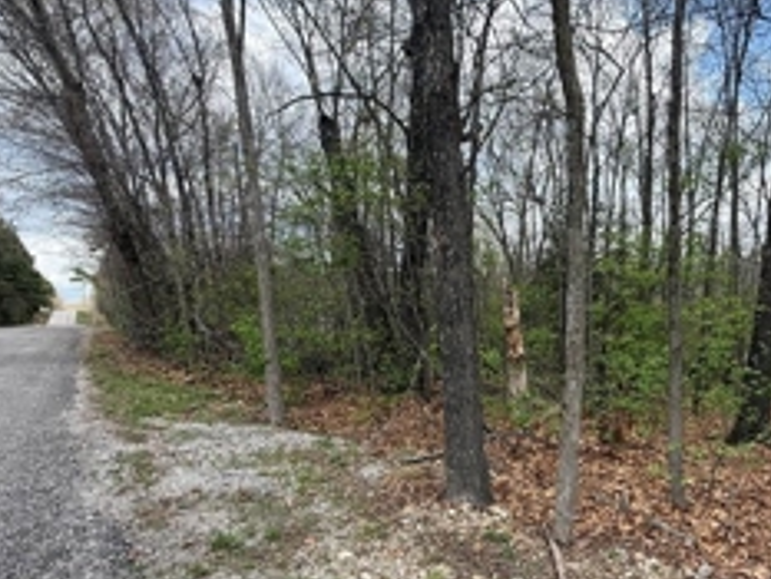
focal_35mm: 24
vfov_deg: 56.1
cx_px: 510
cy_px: 364
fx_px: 535
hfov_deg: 69.7
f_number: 2.2
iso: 50
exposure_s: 1/506
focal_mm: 2.22
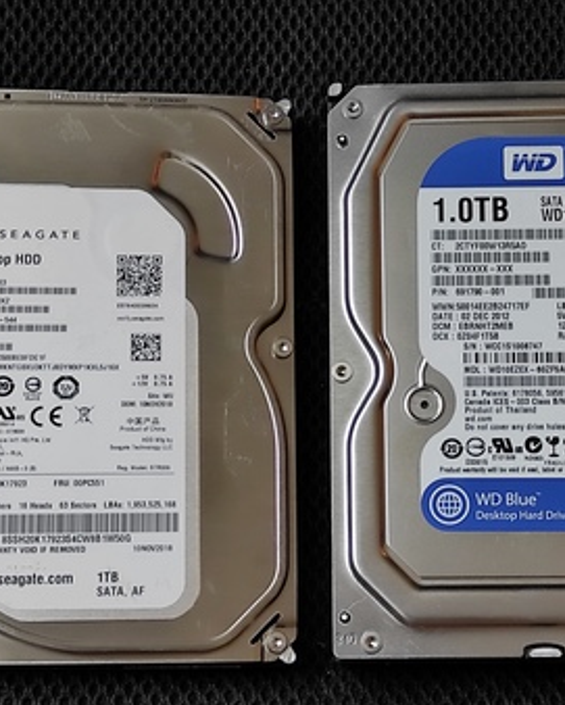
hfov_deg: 44.5
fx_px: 689
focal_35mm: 33
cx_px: 317
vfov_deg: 54.2
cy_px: 356
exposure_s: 1/30
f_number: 1.89
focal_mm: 5.43
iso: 430
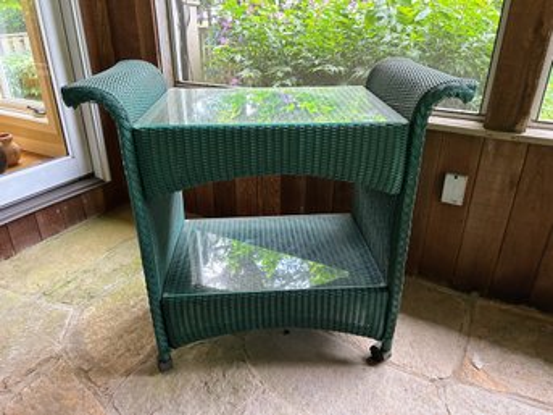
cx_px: 276
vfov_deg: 53.0
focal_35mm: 26
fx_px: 415
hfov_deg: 67.3
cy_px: 208
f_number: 1.5
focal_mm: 5.7
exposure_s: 1/60
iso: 250
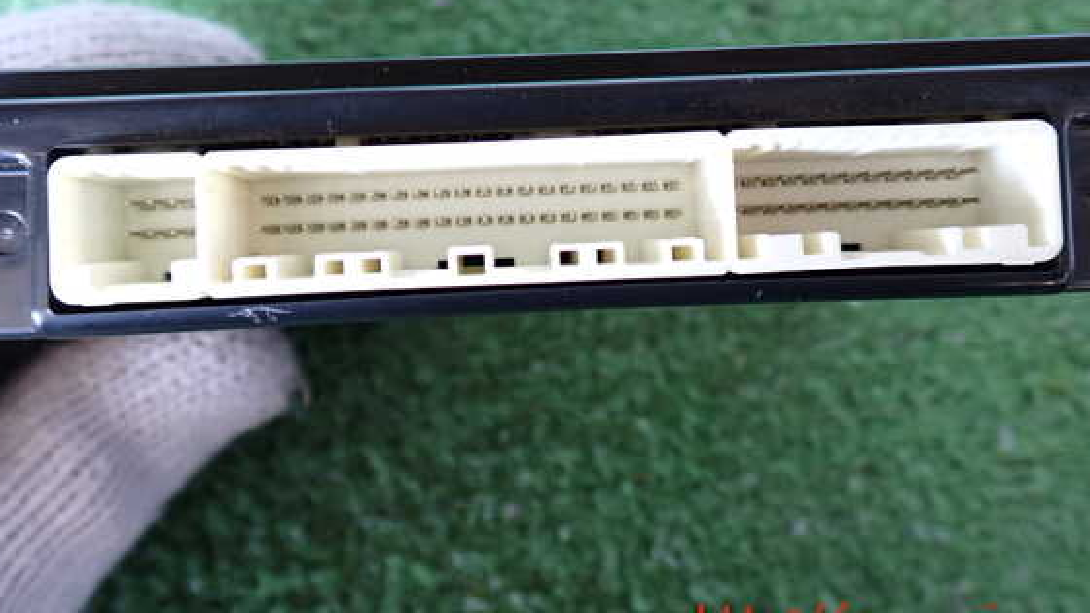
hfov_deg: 56.6
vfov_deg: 33.5
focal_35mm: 35
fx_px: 1012
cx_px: 553
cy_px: 210
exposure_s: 1/30
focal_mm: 5.4
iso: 250
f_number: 2.3
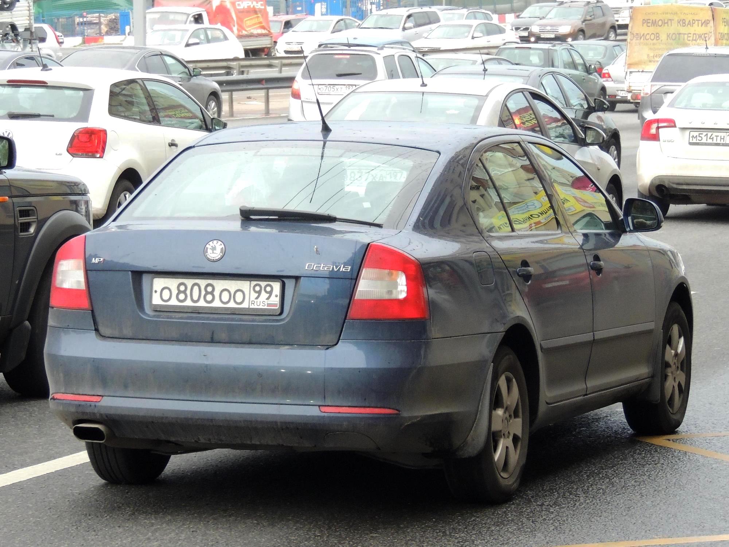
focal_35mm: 120
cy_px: 274
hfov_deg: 16.4
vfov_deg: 12.3
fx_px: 2527
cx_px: 364
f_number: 4.2
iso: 400
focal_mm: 21.4
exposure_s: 1/250
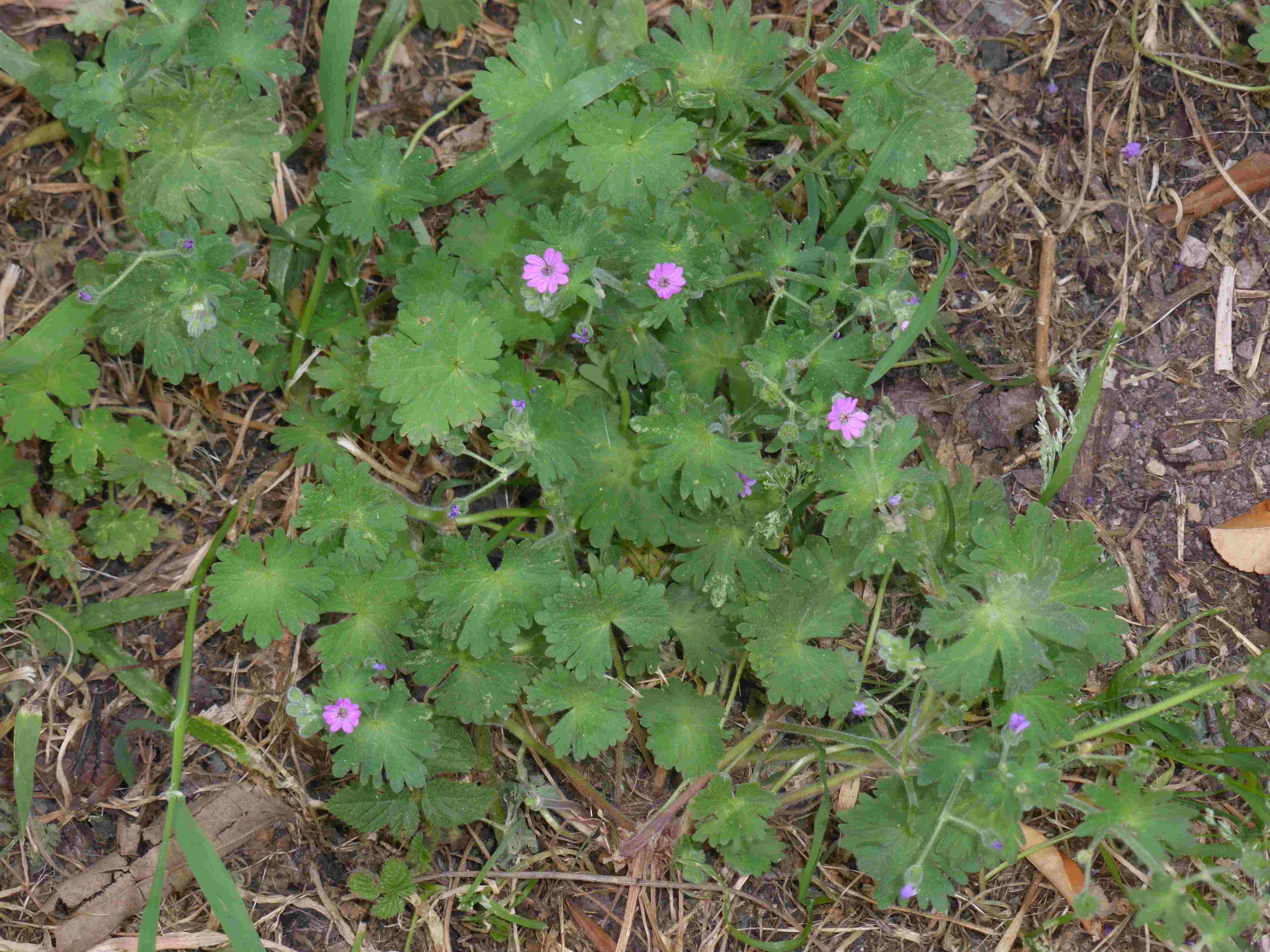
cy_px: 476
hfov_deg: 24.7
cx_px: 635
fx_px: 2898
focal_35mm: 79
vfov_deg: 18.7
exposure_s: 1/60
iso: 100
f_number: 5.1
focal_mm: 14.2
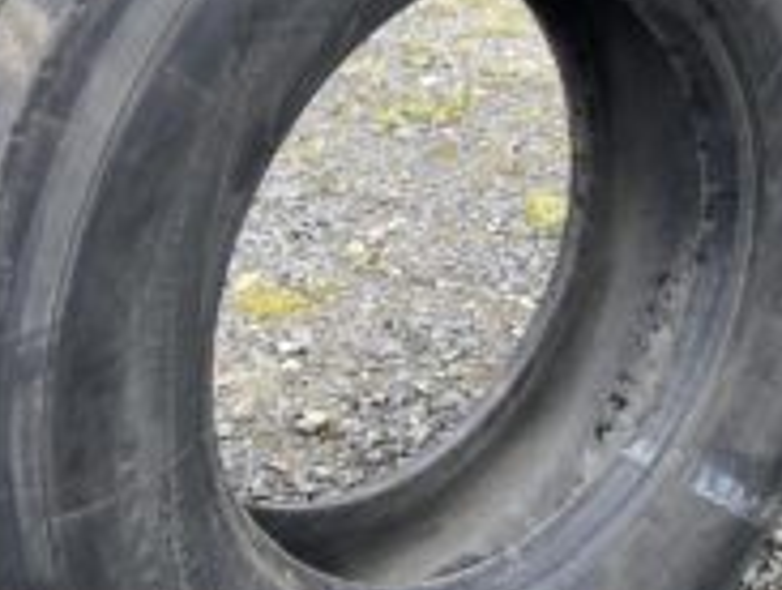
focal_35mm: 61
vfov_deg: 24.1
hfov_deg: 31.6
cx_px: 350
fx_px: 1381
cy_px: 250
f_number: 1.8
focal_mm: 4.25
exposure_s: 1/513
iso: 32
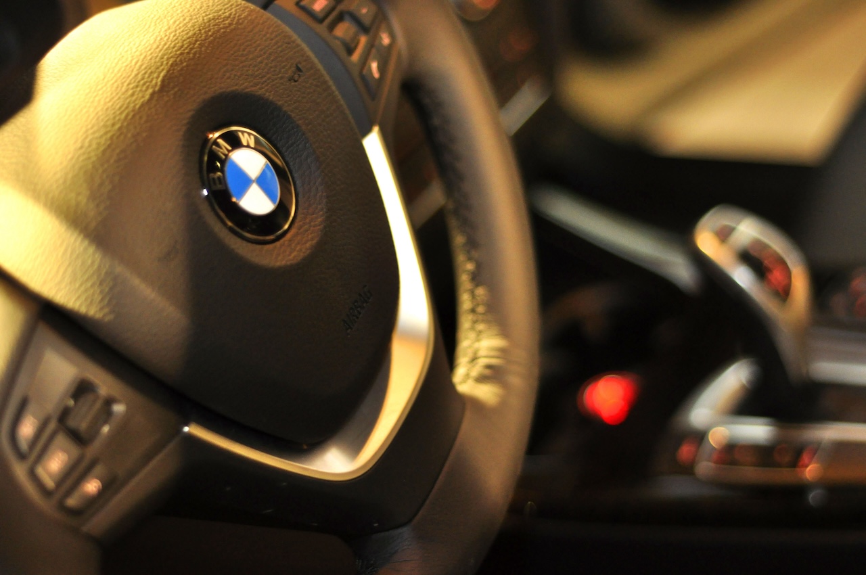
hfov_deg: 27.0
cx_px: 433
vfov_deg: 18.1
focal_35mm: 75
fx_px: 1802
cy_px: 288
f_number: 2
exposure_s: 1/50
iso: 800
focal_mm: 50
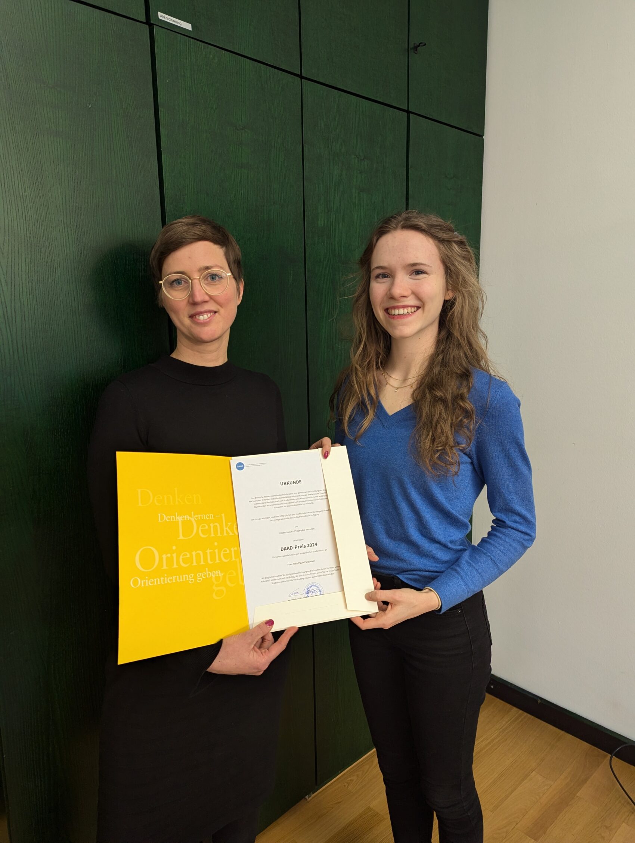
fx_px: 586
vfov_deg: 71.5
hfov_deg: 56.9
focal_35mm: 24
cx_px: 318
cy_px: 422
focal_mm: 6.81
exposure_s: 1/50
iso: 138
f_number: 1.85
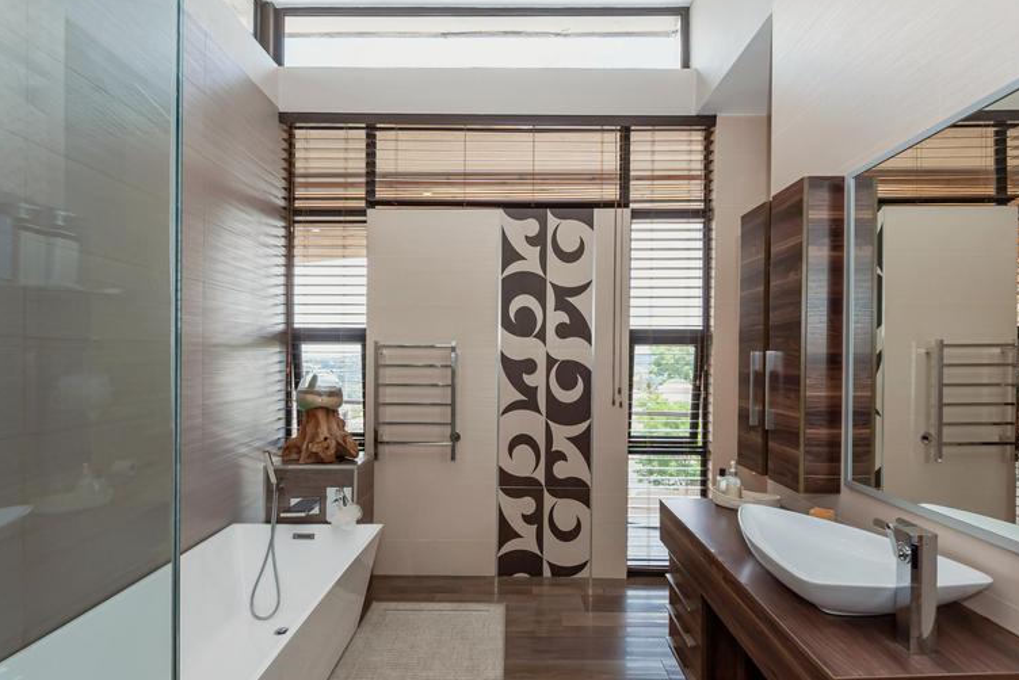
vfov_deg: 70.5
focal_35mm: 17
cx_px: 495
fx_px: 481
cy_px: 347
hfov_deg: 93.2
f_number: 7.1
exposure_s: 1/200
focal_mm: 16
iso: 400
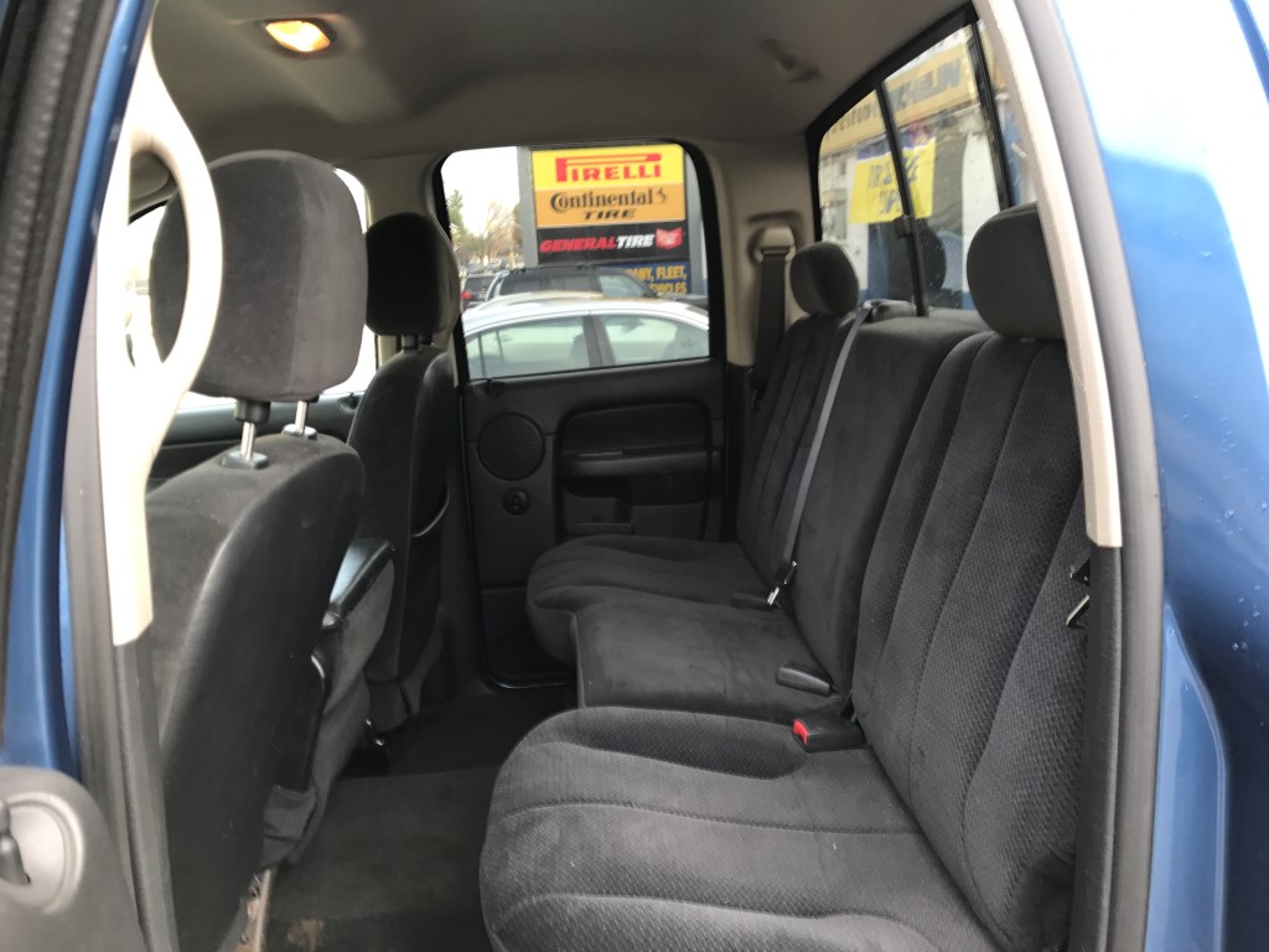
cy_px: 476
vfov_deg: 49.7
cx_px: 634
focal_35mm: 28
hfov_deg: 63.4
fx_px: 1026
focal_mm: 3.99
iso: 25
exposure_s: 1/45
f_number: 1.8
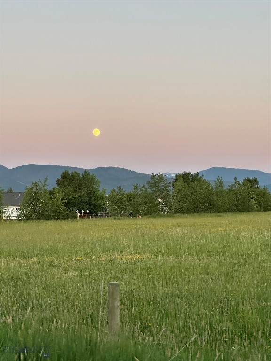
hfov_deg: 19.1
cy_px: 180
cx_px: 136
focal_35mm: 77
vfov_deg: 25.3
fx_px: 804
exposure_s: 1/98
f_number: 2.8
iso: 250
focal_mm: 9
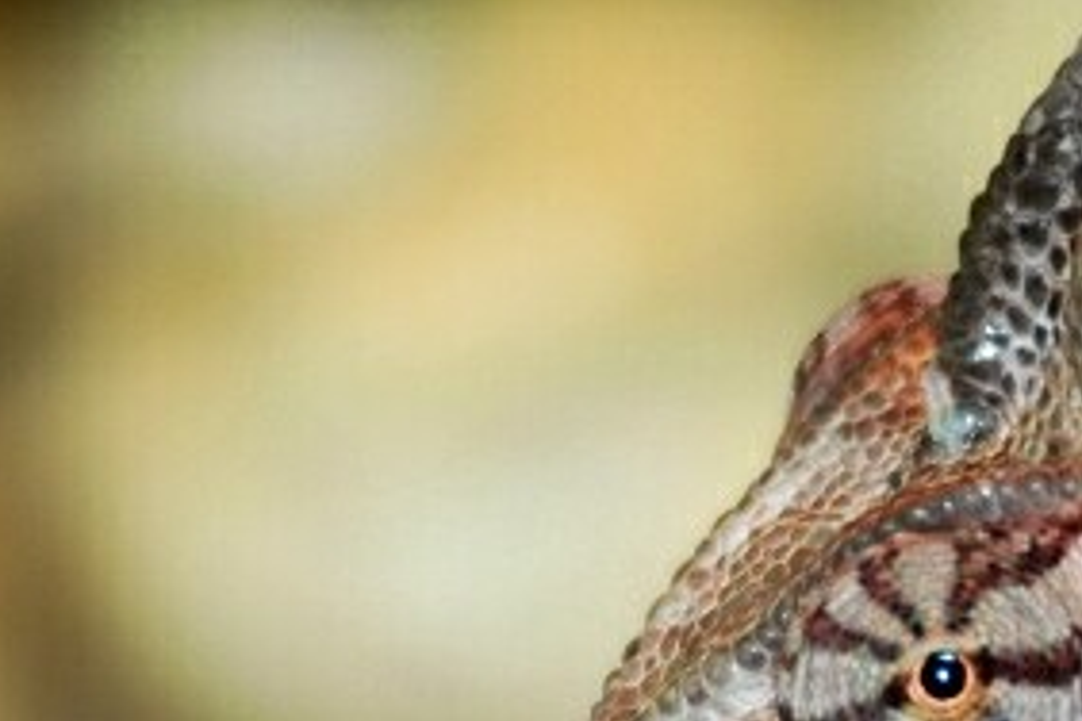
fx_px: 23472
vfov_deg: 1.8
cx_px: 1201
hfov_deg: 2.6
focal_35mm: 781
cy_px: 639
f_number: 5.6
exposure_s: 1/125
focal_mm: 210
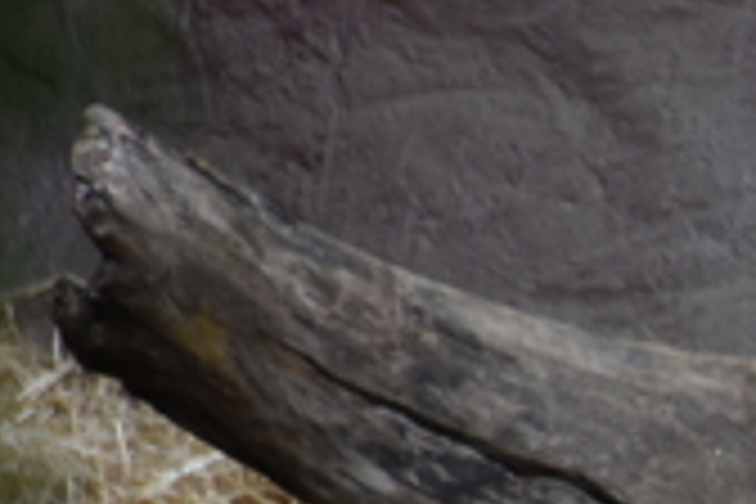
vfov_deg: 0.6
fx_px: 48107
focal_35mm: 2291
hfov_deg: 0.9
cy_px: 868
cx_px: 2272
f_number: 5.6
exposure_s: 1/640
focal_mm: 300
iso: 360
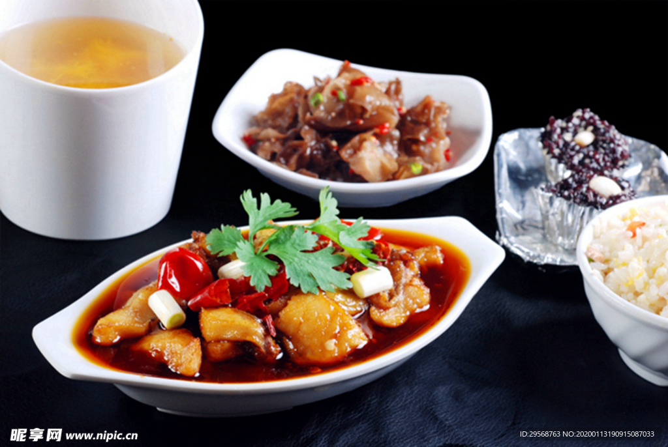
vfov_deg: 15.2
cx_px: 334
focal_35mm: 90
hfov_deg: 22.6
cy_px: 224
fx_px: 1672
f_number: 11
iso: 160
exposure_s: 1/160
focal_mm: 60
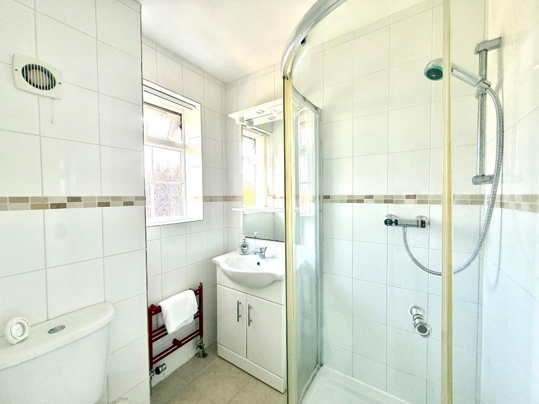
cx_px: 270
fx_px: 218
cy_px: 202
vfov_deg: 85.7
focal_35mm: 14
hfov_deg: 102.1
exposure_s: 1/100
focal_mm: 2.22
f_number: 2.2
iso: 64
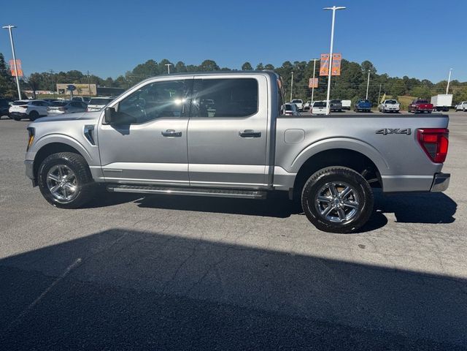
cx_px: 234
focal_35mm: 24
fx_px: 324
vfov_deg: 56.8
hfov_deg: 71.6
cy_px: 176
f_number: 1.78
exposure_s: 1/6410
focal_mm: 6.76
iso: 80
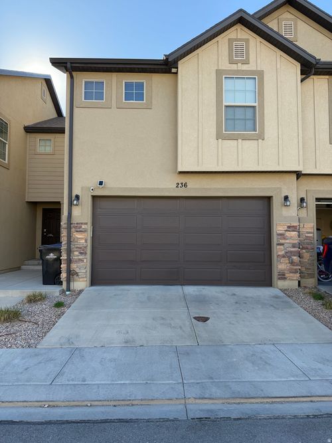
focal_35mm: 24
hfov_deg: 56.8
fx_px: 307
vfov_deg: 71.6
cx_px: 166
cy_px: 222
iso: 100
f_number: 1.78
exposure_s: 1/1060
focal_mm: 6.76
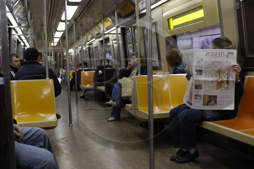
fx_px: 296
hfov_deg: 46.5
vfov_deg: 31.8
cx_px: 127
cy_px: 84
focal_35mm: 42
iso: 400
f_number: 2.8
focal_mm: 28
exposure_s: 1/30
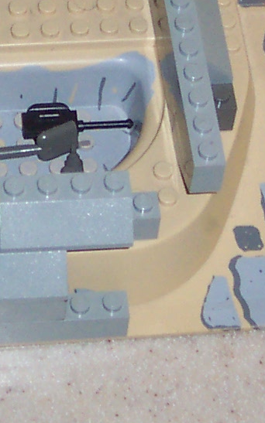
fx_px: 1768
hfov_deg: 8.5
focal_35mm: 153
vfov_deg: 13.6
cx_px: -31
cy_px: 78
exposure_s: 1/30
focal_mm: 8
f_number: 2.8
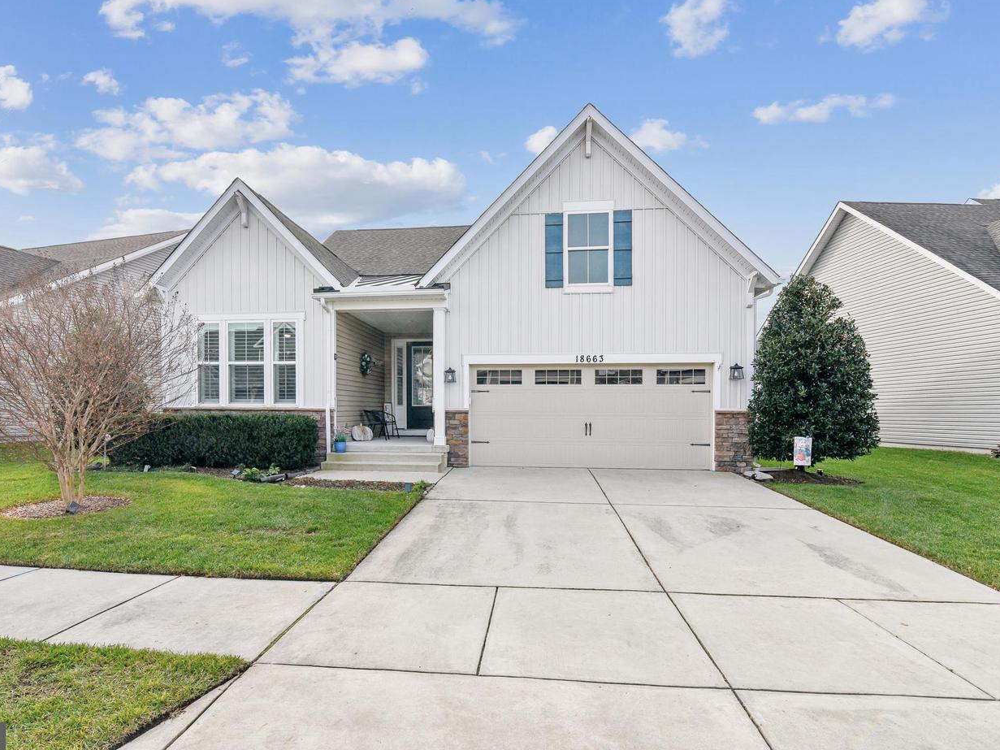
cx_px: 464
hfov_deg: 87.6
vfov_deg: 71.6
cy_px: 373
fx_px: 520
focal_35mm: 18
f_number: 11
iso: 200
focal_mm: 16
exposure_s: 1/500
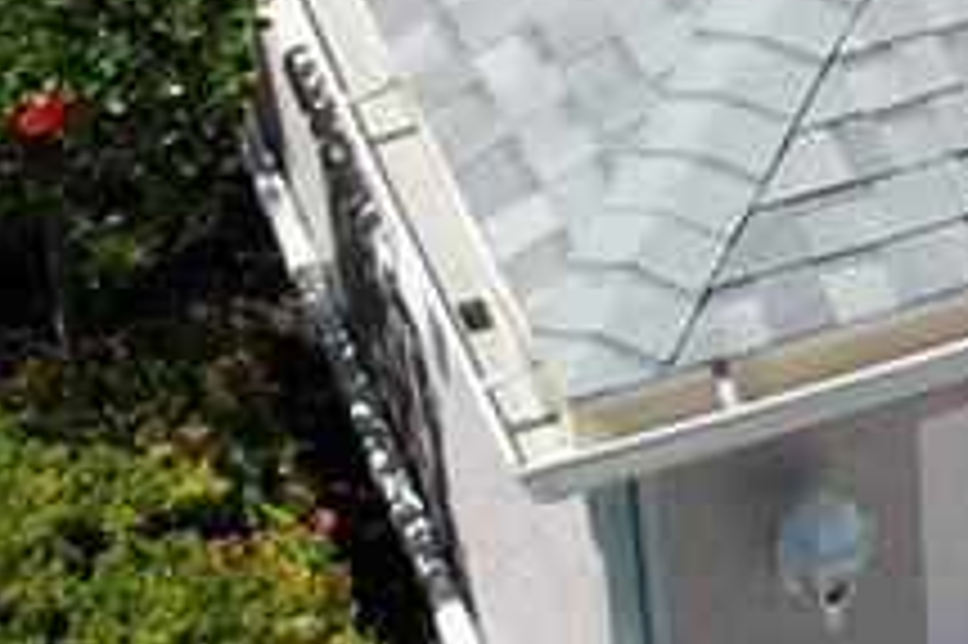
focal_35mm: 164
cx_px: 1288
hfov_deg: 12.1
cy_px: -770
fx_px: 4406
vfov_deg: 7.9
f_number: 2.8
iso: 100
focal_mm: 8.38
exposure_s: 1/2000
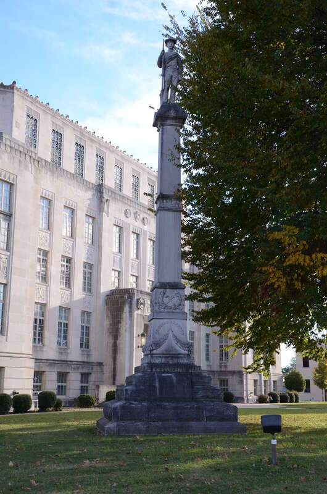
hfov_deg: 28.0
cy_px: 247
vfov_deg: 41.2
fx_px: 657
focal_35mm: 48
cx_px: 164
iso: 640
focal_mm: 32
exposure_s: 1/500
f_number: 7.1
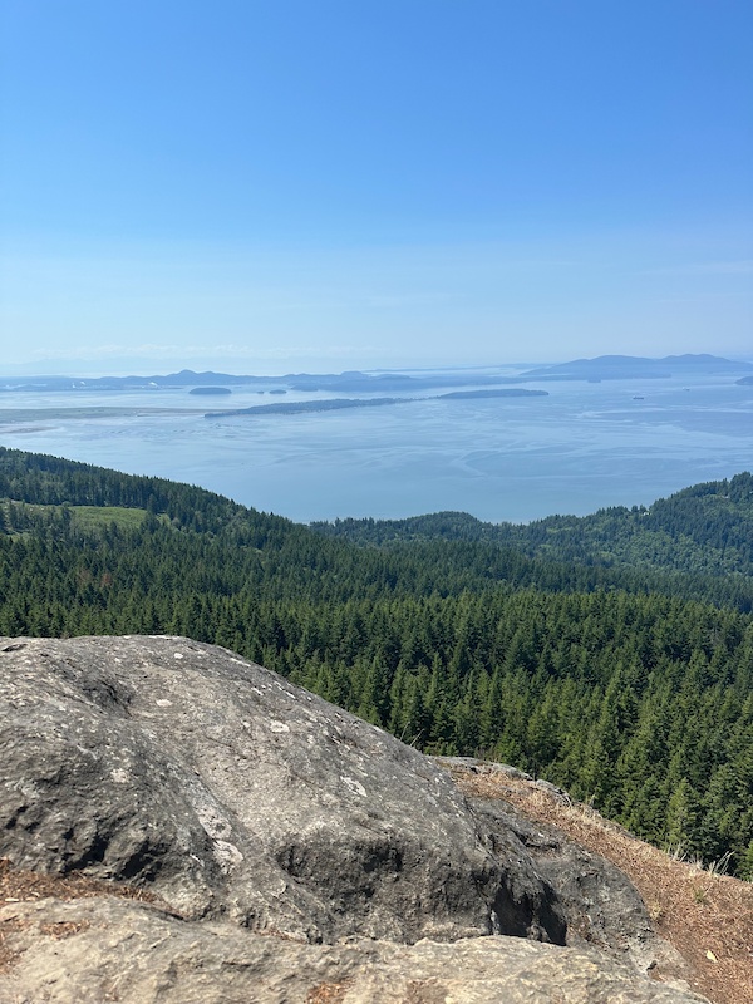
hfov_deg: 56.8
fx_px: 696
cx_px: 376
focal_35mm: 24
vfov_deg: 71.6
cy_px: 502
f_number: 1.78
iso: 80
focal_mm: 6.86
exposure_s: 1/6211
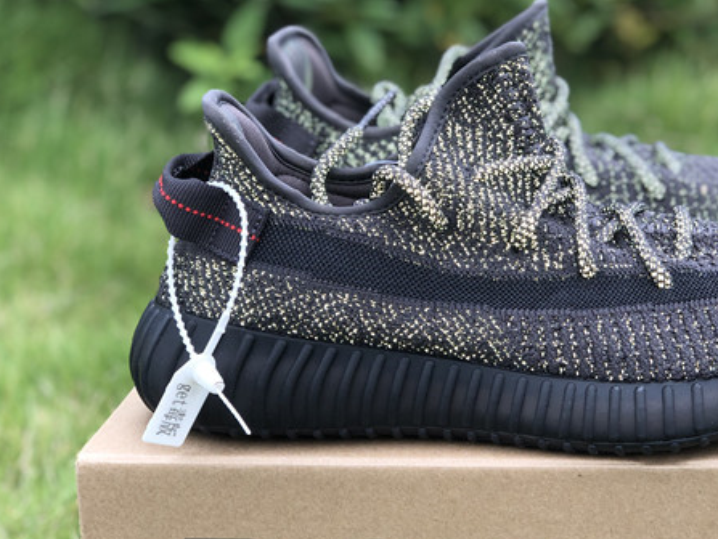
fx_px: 1785
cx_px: 471
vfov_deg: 17.2
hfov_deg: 22.7
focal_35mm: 86
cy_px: 290
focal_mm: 6
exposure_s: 1/281
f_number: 2.4
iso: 16
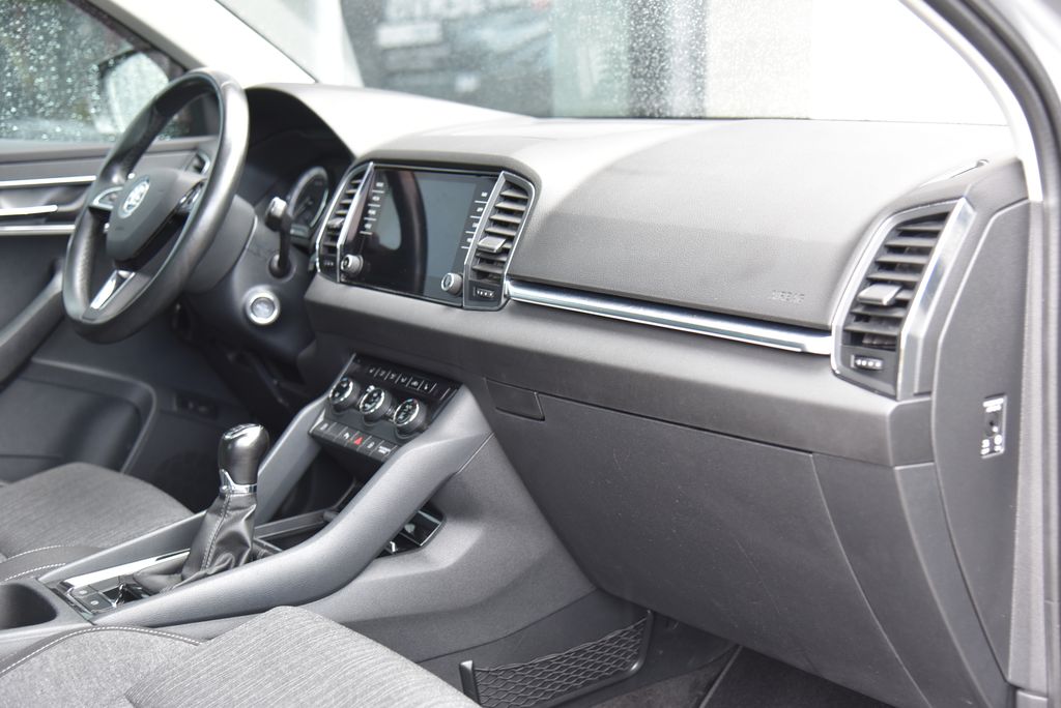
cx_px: 530
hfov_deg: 41.1
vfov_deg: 28.1
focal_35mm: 48
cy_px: 354
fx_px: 1415
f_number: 4
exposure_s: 1/50
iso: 500
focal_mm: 48
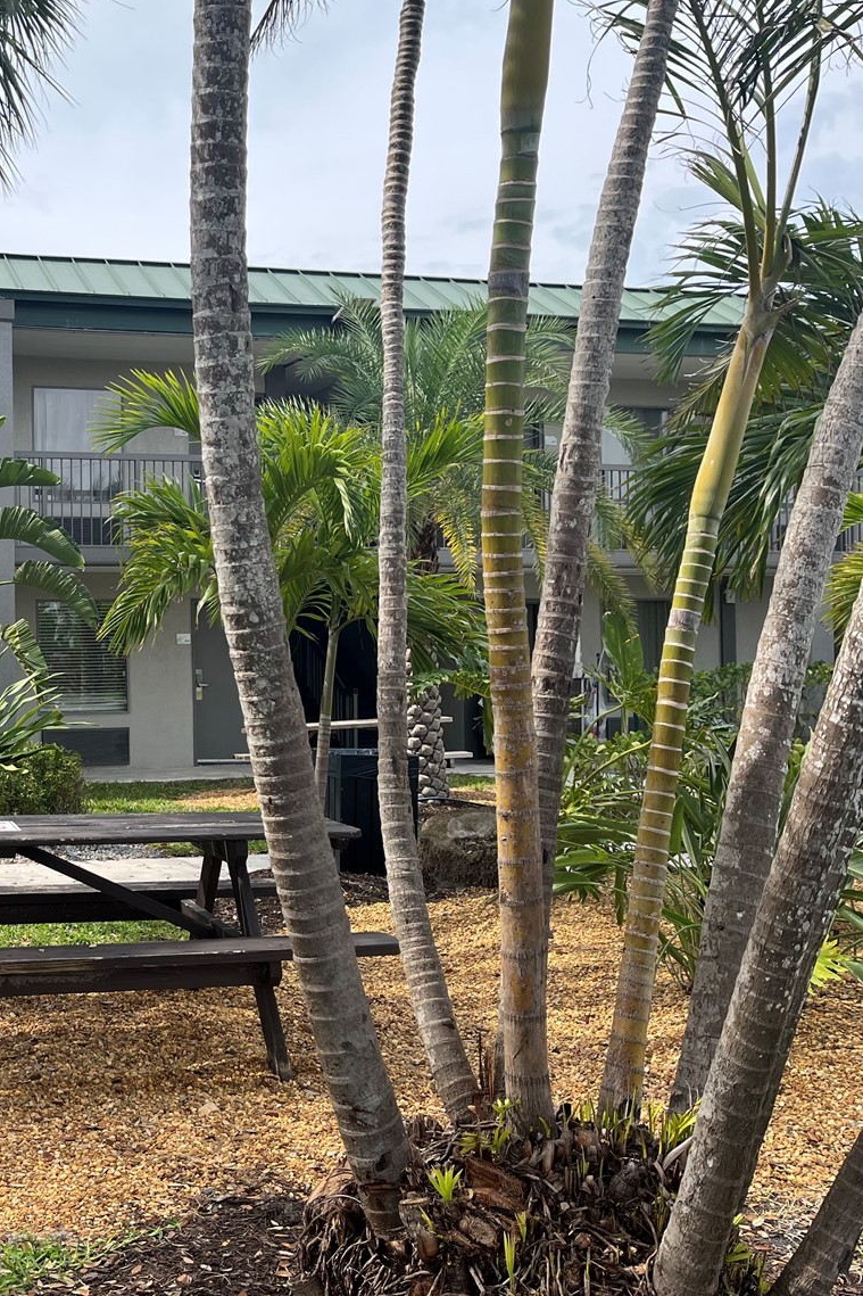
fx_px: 1367
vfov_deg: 50.7
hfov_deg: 32.9
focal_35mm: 38
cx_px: 57
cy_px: 622
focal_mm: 5.1
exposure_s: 1/2179
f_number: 1.6
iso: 50
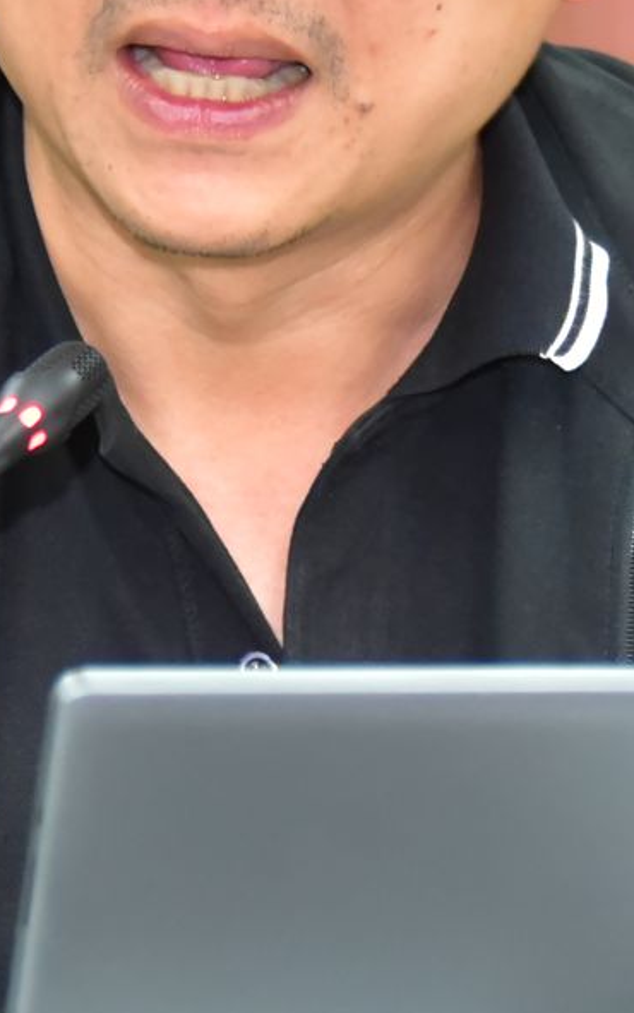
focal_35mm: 500
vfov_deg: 4.2
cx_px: 257
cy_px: 371
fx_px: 13806
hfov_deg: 2.6
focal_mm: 116
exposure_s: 1/200
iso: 3200
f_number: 5.6
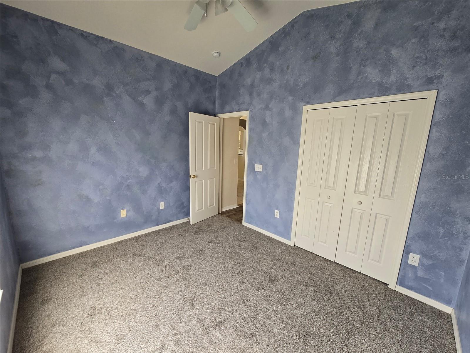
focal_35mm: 13
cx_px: 235
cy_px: 176
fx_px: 177
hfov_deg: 106.2
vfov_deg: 89.9
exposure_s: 1/60
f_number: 2.2
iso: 125
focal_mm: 2.2
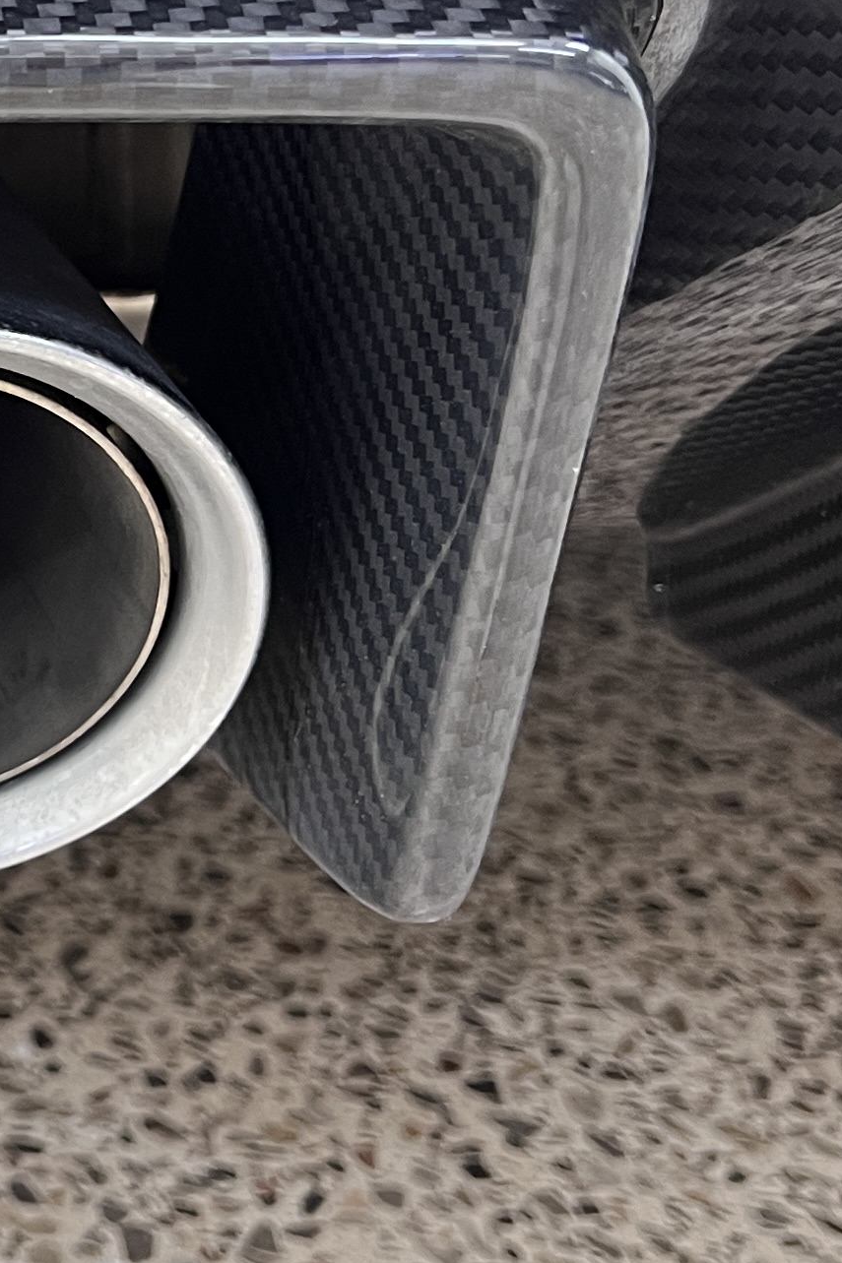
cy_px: 409
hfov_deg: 14.5
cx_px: -571
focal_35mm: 85
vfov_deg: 23.8
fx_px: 2983
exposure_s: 1/50
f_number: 1.5
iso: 200
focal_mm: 5.7
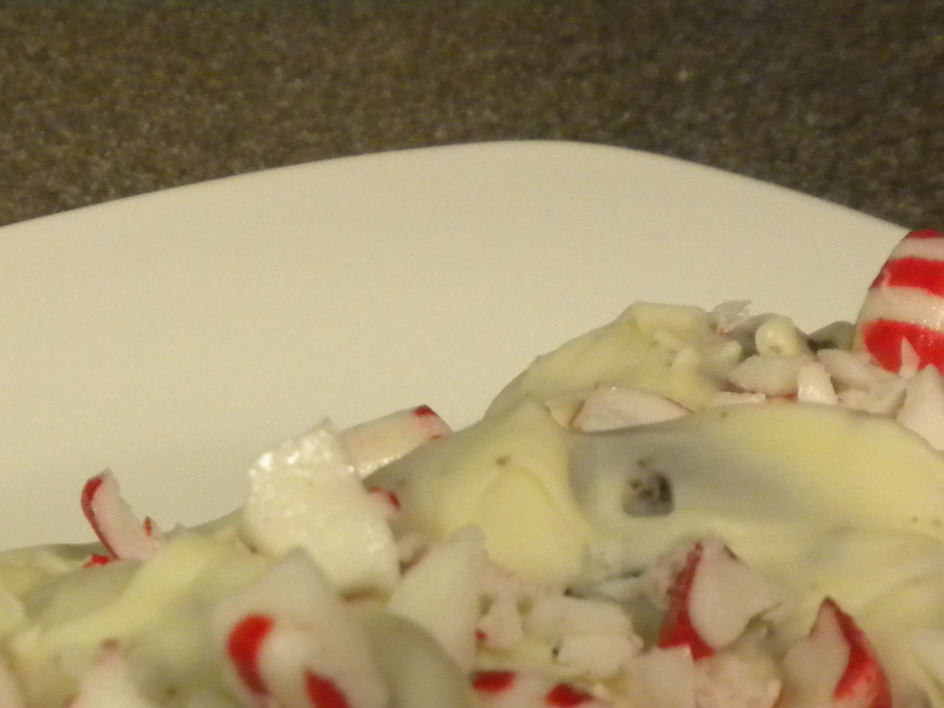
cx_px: 186
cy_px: 858
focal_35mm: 90
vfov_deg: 15.8
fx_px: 2454
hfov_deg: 21.5
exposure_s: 1/32.7
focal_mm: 6.6
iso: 400
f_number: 3.5
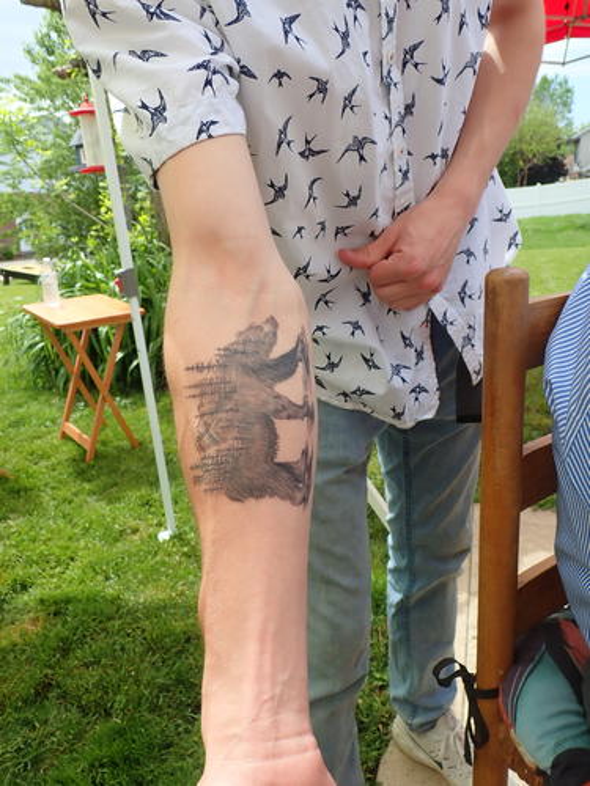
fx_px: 636
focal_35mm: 28
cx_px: 295
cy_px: 393
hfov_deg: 49.7
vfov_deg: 63.4
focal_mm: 5.1
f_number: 3.2
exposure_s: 1/640
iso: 100
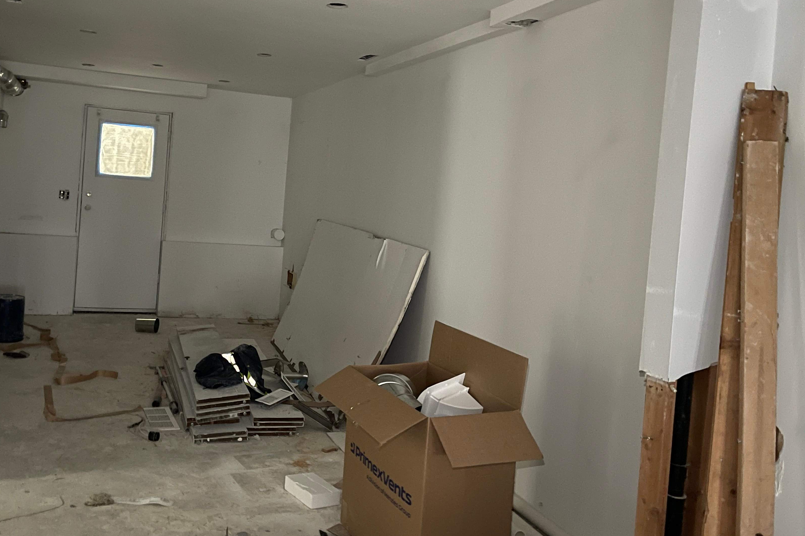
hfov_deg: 55.3
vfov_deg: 38.7
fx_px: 760
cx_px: 315
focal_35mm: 34
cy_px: 211
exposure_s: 1/17
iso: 640
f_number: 1.6
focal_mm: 5.1
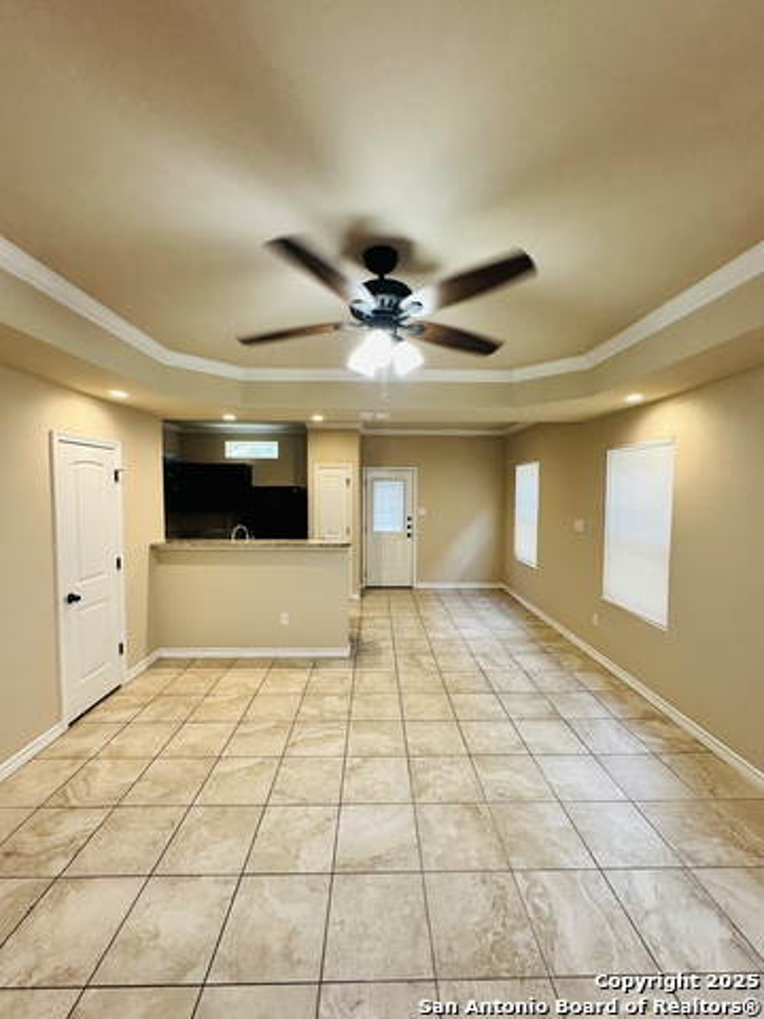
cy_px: 510
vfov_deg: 102.1
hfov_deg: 85.7
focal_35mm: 14
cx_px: 382
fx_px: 412
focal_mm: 2.22
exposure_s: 1/60
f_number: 2.2
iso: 160
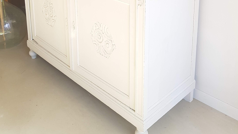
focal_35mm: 42
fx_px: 265
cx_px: 122
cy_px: -25
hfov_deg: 48.3
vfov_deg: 25.5
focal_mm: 4.2
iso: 64
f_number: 1.7
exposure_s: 1/100
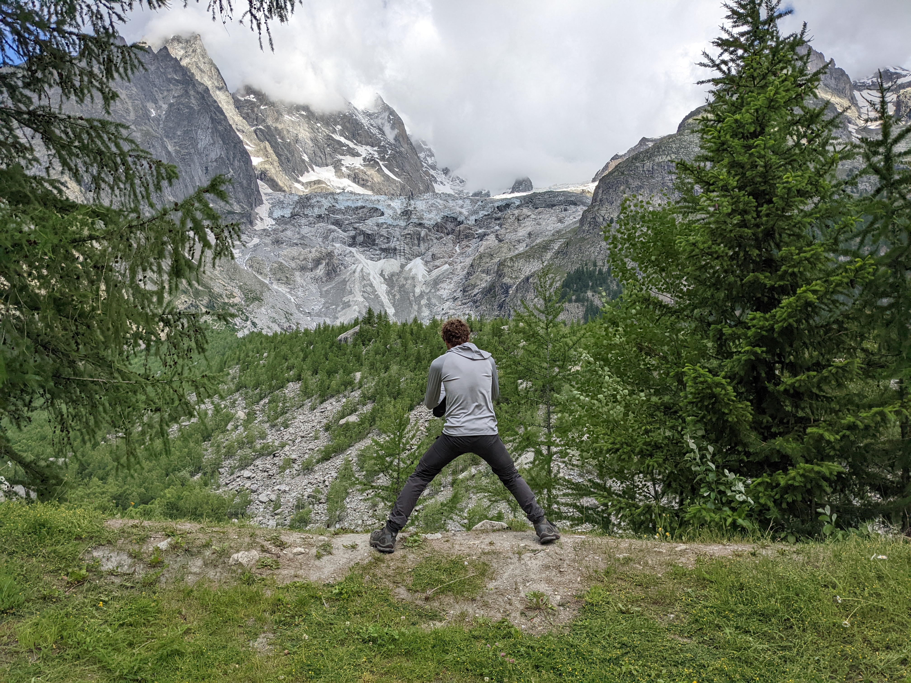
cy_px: 342
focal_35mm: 27
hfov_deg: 65.3
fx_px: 711
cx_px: 456
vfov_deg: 51.4
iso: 82
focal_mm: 4.38
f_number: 1.73
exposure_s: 1/4695
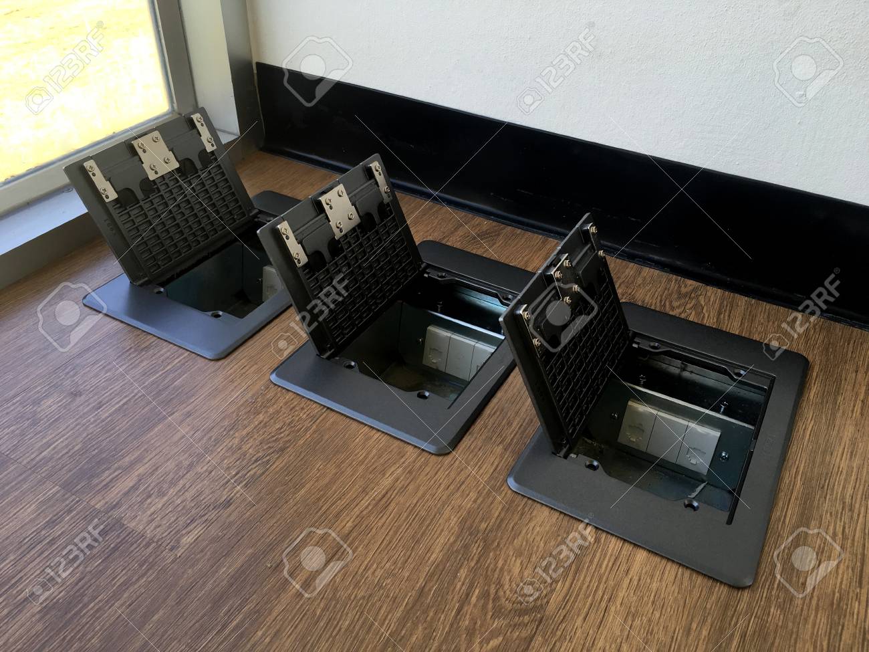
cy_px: 326
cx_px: 434
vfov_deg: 48.2
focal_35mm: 29
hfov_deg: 61.7
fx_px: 728
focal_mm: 4.15
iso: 25
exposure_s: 1/133
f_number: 2.2
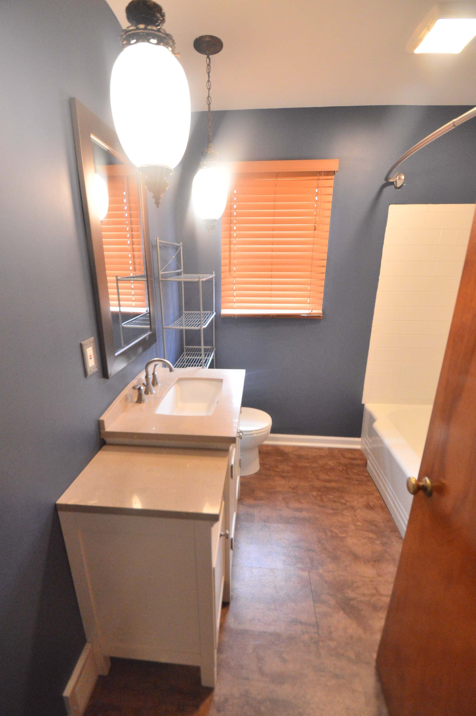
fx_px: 298
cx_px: 238
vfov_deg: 100.4
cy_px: 358
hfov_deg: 77.2
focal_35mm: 15
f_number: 3.5
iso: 2000
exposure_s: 1/60
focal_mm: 10
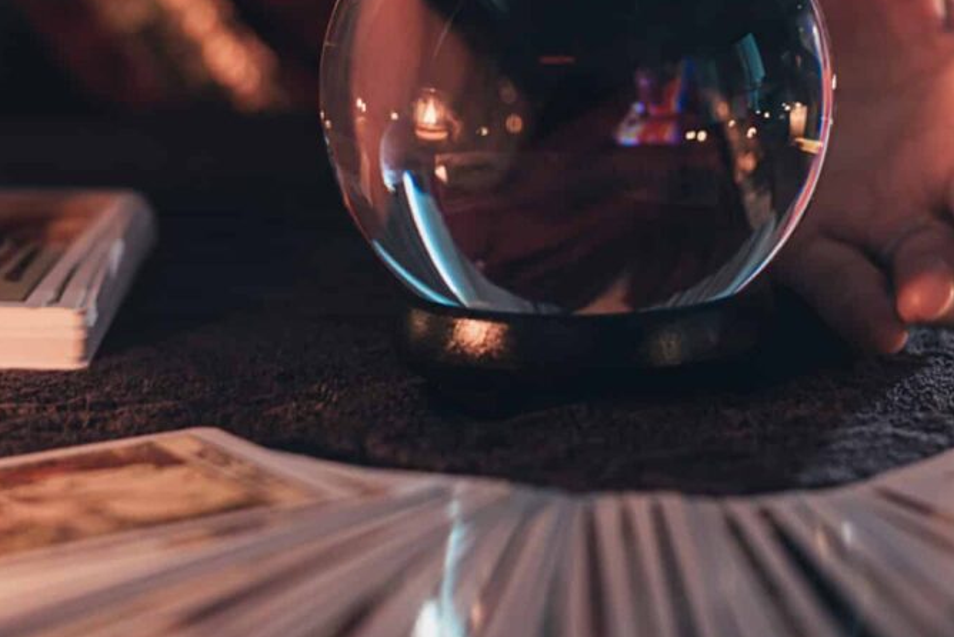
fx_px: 3049
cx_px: 544
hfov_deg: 17.8
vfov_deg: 11.9
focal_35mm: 115
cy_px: 148
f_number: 2.8
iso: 200
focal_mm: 50
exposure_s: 1/5
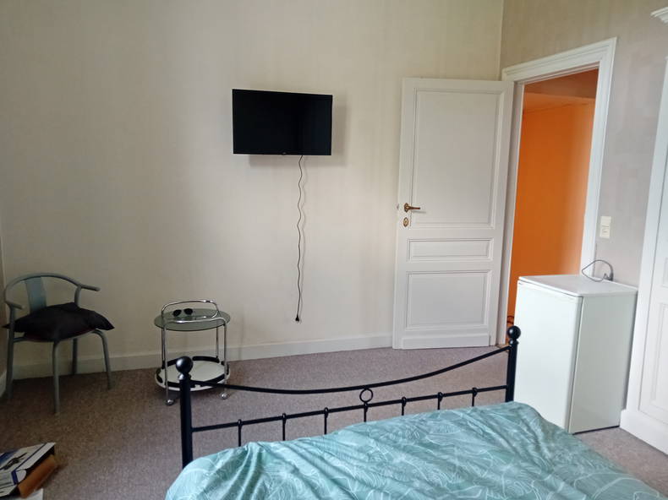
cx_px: 334
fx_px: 540
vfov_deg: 49.7
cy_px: 250
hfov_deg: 63.5
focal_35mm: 28
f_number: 2.8
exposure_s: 1/25
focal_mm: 3.38
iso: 400
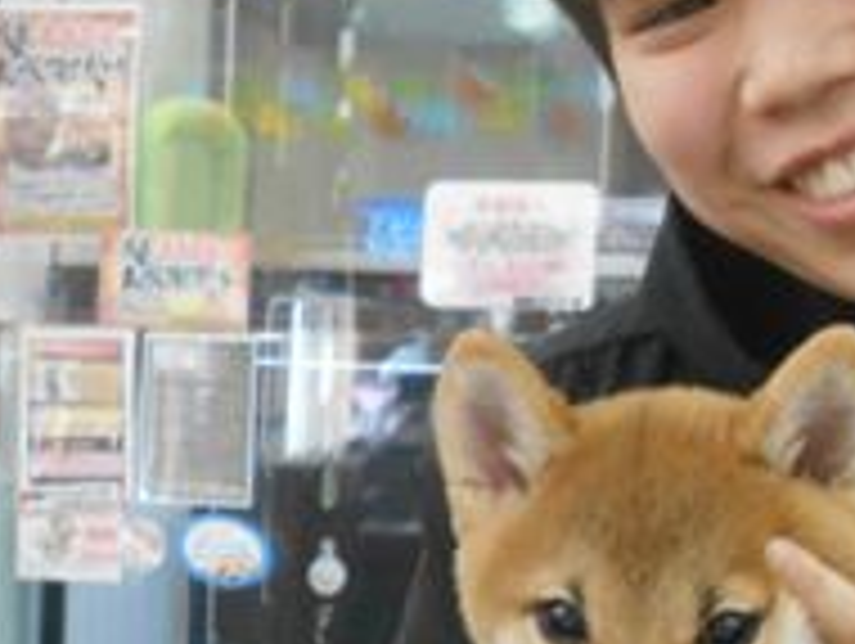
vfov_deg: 17.7
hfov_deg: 23.8
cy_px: 590
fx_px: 2028
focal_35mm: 82
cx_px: 387
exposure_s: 1/30
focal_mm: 4.6
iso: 360
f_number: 3.2
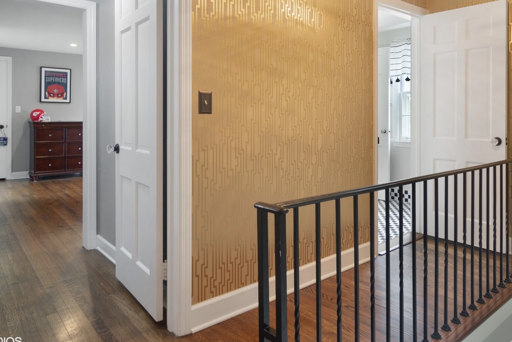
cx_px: 286
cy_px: 113
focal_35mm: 25
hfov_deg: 71.2
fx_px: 356
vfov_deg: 50.4
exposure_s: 1/8
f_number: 8
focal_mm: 12
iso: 200
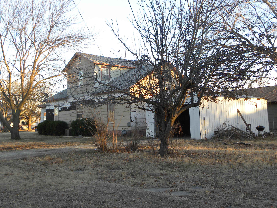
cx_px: 138
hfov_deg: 45.8
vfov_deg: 35.1
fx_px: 328
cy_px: 104
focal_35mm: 41
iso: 75
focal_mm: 7.3
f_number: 3.2
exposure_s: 1/68.8
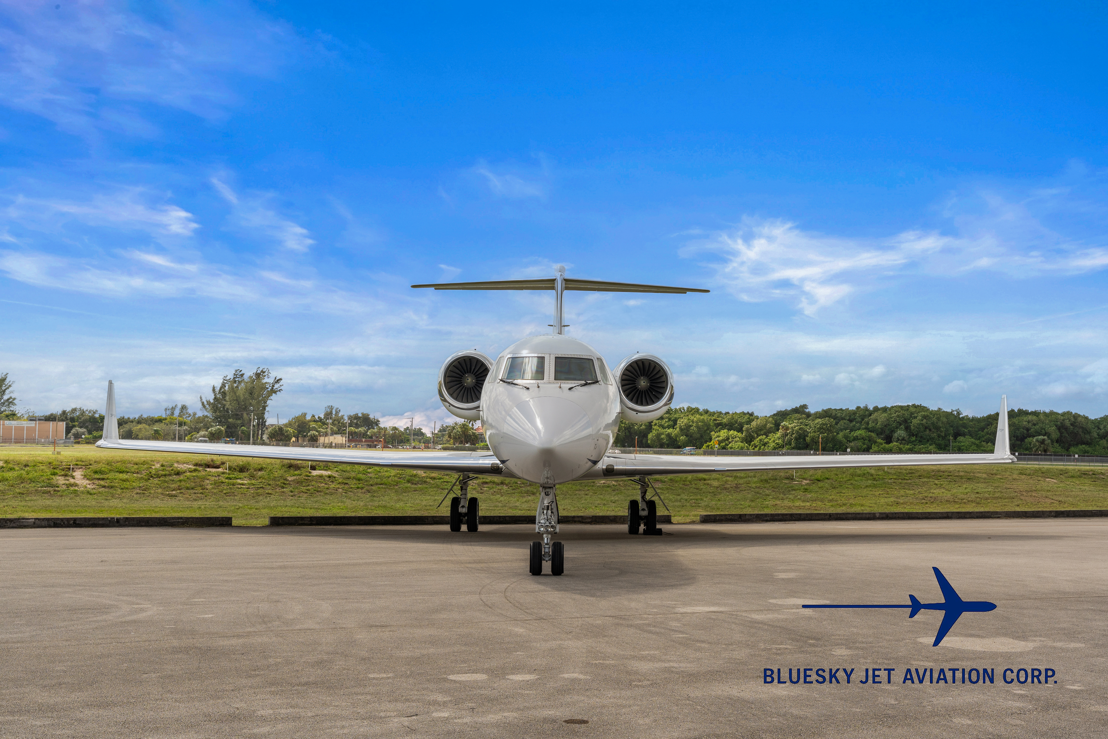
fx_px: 1363
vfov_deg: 30.3
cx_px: 554
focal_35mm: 44
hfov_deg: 44.2
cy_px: 370
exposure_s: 1/500
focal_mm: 44.3
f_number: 10
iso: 400
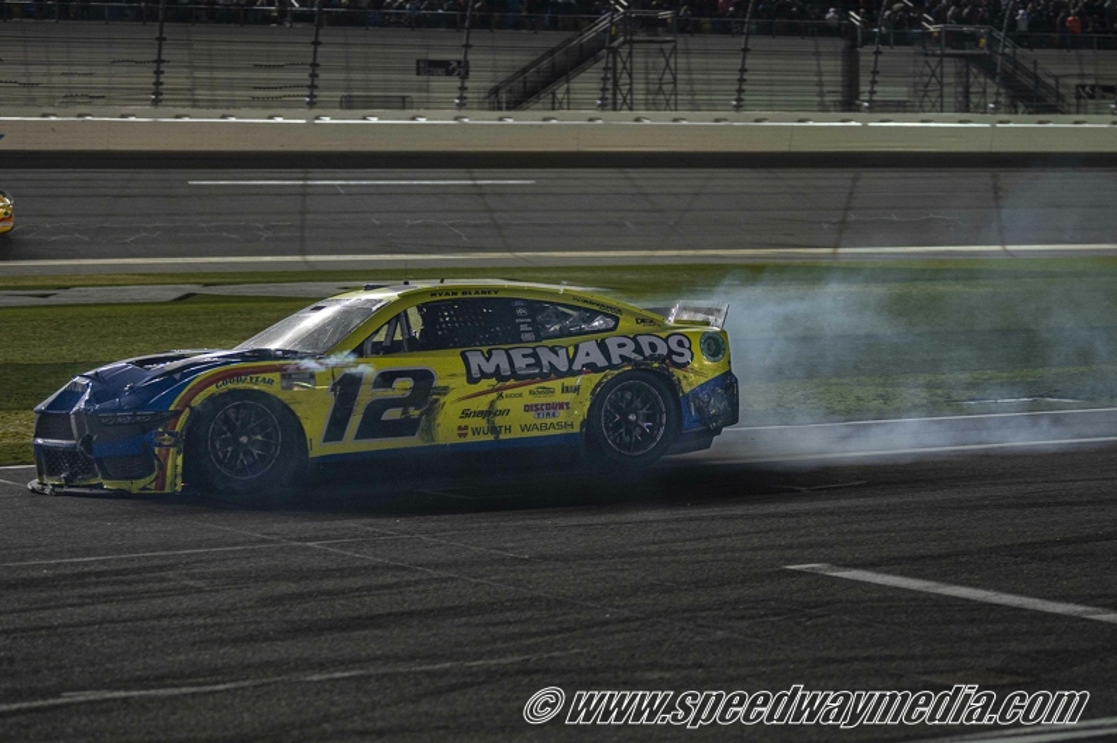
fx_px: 2171
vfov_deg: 19.4
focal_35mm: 70
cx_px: 558
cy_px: 372
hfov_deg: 28.9
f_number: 2.8
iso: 1250
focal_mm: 70
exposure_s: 1/800
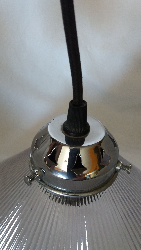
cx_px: 64
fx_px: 206
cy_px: 124
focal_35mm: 31
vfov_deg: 62.6
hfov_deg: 37.7
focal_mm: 3.7
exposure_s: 1/33
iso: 160
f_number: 1.9
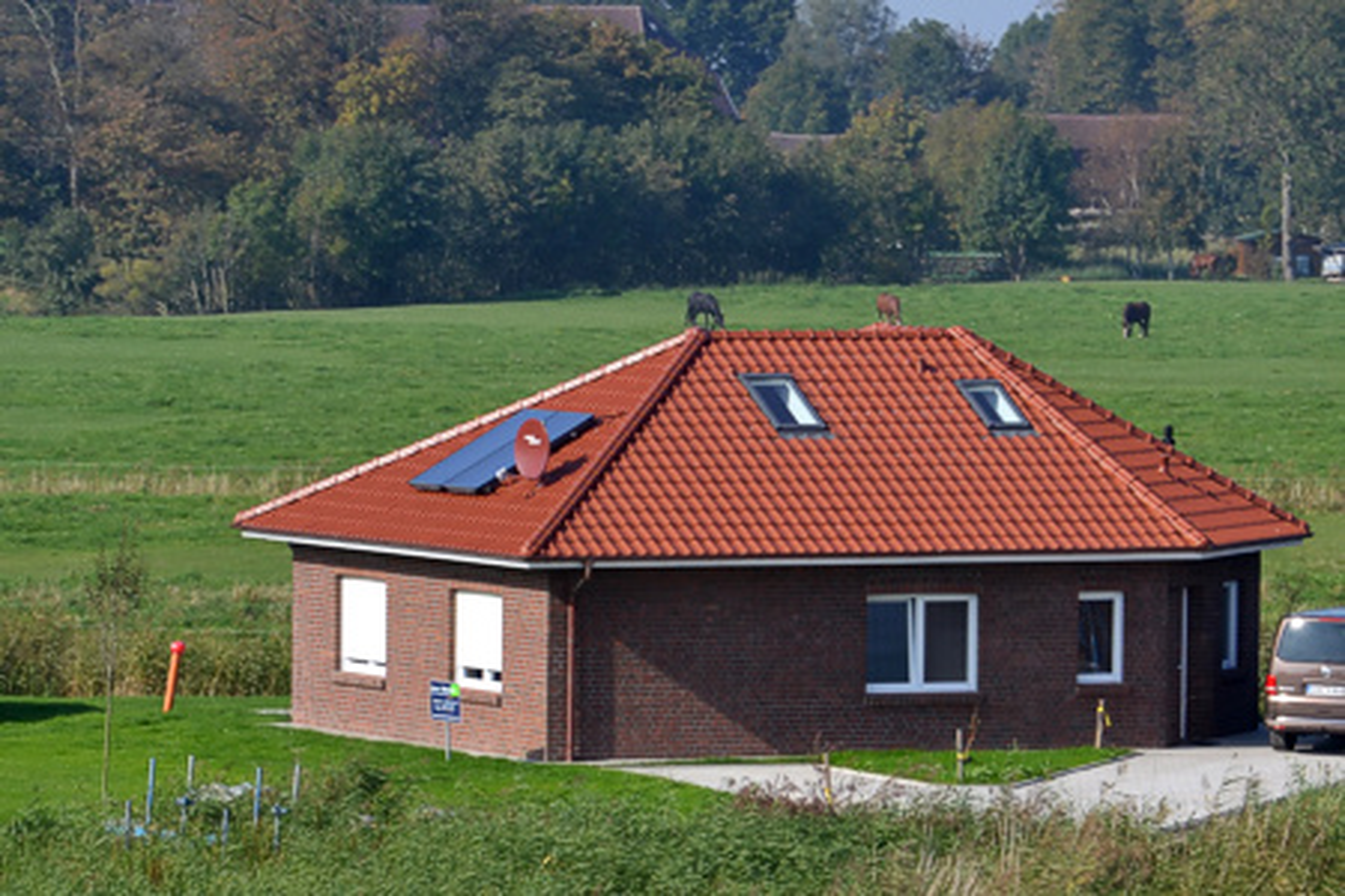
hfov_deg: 21.9
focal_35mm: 93
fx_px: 3474
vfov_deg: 14.7
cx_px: 672
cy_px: 448
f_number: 5.6
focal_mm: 62
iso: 110
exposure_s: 1/125
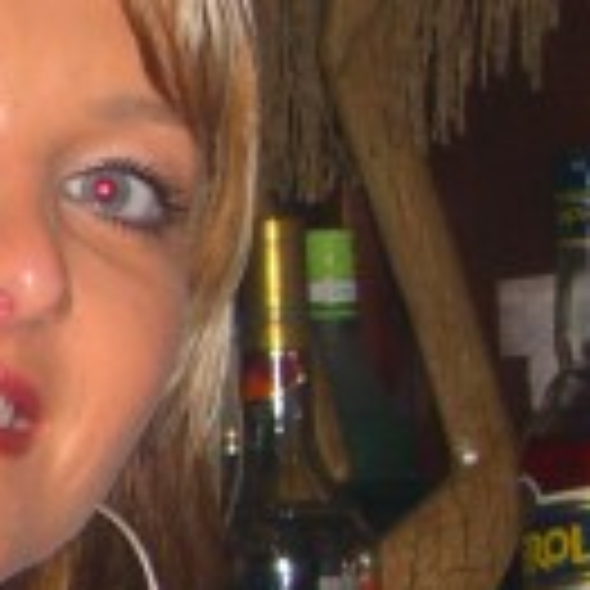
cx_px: -815
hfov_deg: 4.7
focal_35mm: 366
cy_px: 234
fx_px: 7058
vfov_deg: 4.8
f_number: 4
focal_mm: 14.2
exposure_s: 1/60
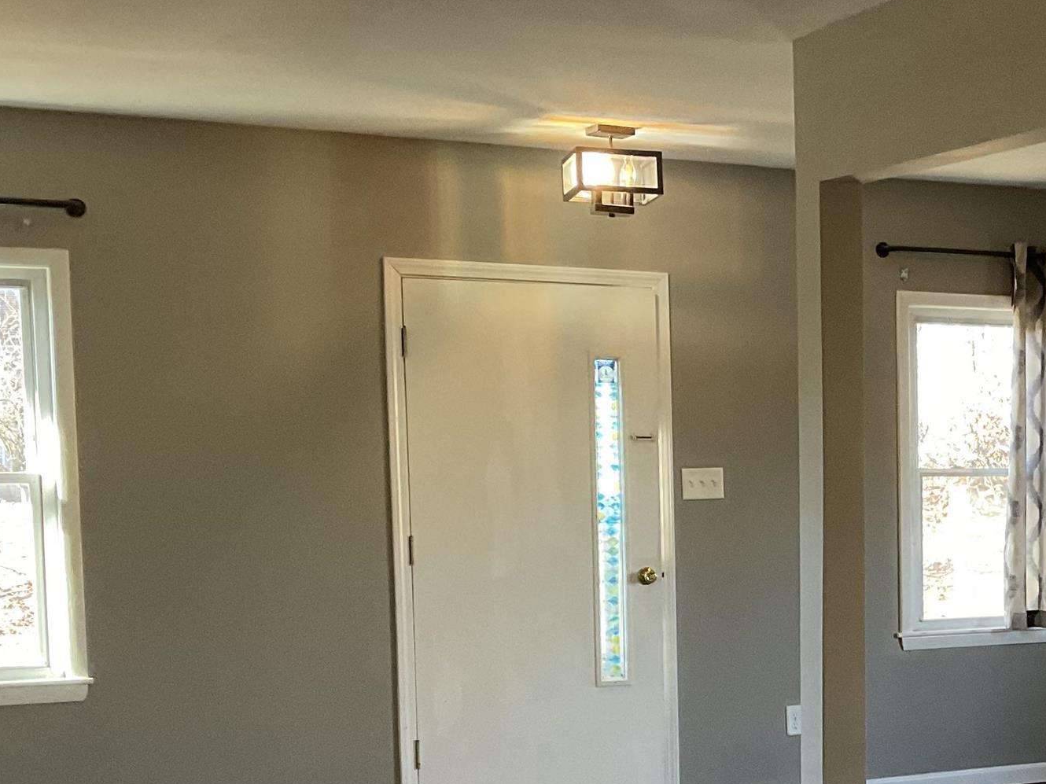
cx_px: 1041
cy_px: 642
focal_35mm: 67
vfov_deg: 21.6
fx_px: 2024
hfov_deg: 27.4
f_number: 1.8
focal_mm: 3
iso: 100
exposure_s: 1/60
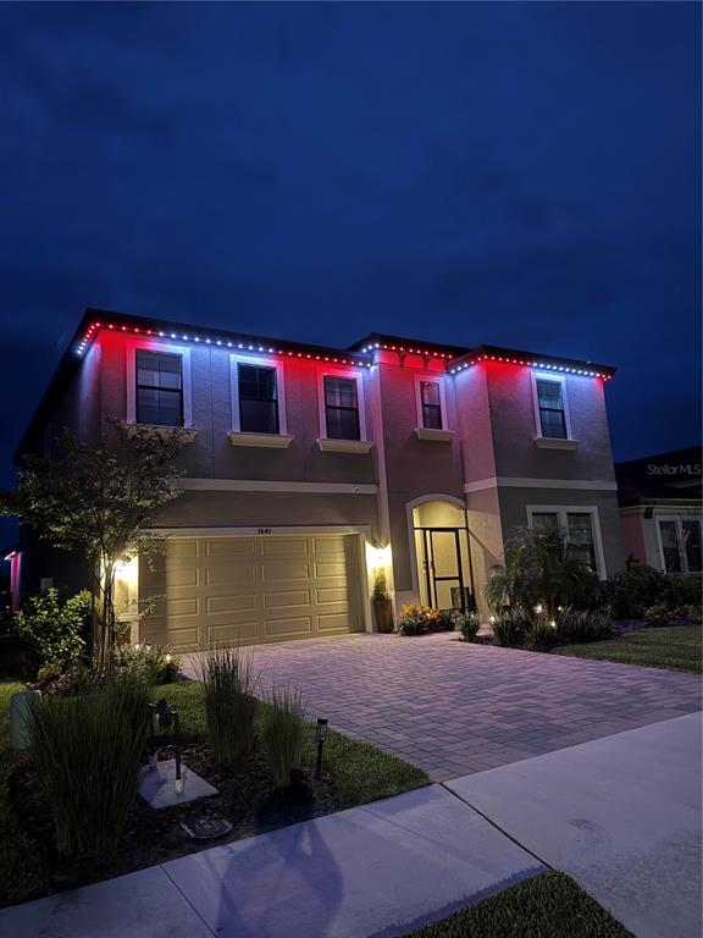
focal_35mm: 24
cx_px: 352
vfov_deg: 71.6
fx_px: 650
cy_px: 469
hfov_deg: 56.8
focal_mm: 6.76
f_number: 1.78
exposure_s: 1/15
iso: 1000
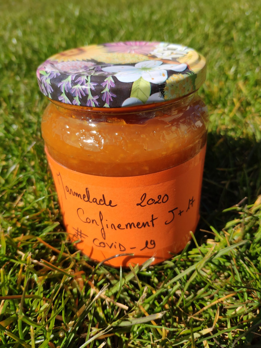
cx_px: 130
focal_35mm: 21
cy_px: 174
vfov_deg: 79.0
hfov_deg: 63.4
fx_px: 211
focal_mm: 4.22
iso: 100
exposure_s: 1/2789
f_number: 1.8
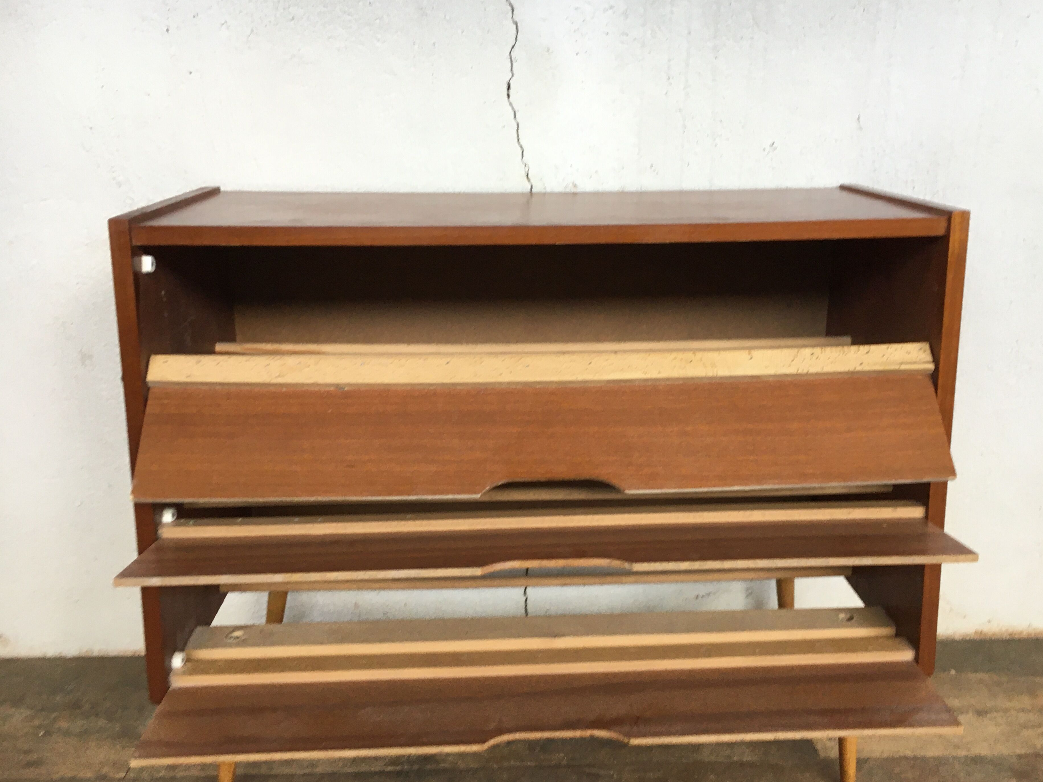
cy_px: 412
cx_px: 566
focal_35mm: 32
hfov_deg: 56.7
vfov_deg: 44.1
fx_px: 964
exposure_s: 1/33
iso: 40
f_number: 2.2
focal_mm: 4.15
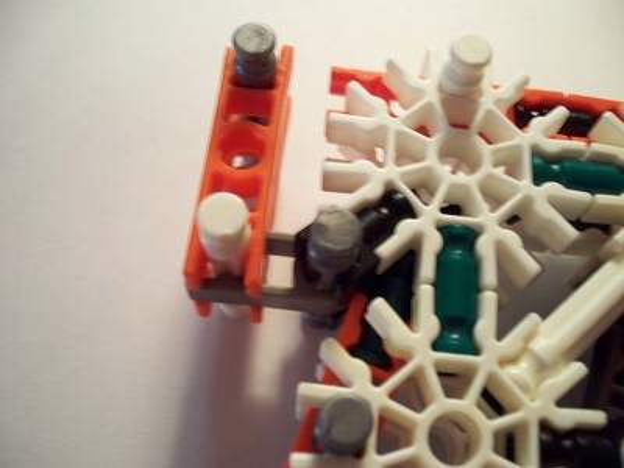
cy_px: 234
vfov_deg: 38.7
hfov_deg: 50.1
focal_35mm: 37
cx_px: 312
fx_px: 667
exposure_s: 1/10
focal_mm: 7.9
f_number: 3.4
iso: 400
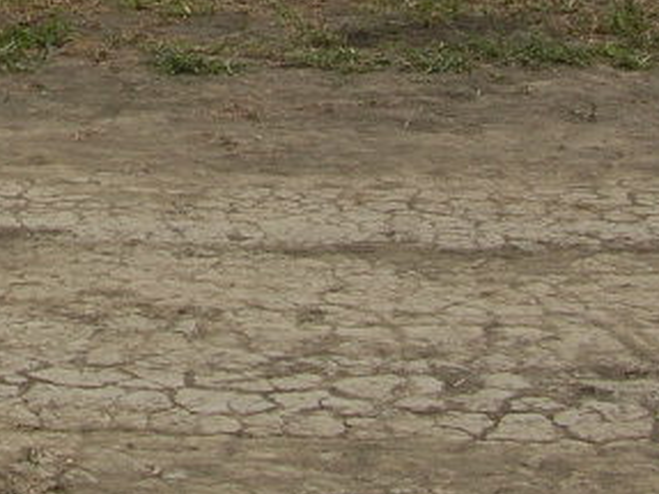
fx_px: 2379
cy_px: -283
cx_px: -119
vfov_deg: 11.3
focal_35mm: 125
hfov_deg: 15.2
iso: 50
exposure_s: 1/638
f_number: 5.6
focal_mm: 5.8
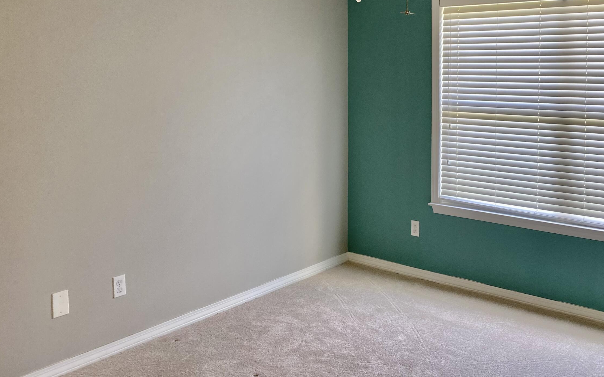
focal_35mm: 37
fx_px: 609
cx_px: 395
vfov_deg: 33.9
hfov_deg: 51.9
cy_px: 106
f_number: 1.8
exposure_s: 1/120
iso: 64
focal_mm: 4.25
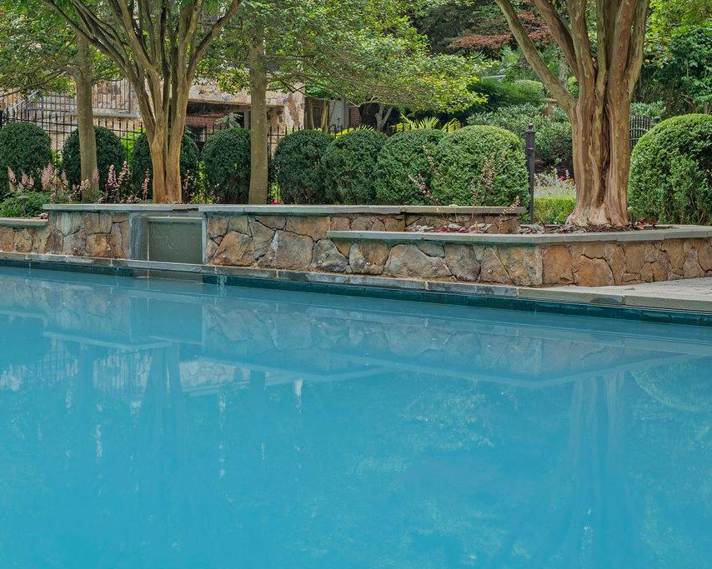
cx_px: 83
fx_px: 1138
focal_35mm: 54
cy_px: 217
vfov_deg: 28.0
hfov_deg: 33.1
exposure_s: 1/40
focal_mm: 24
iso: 100
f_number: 8
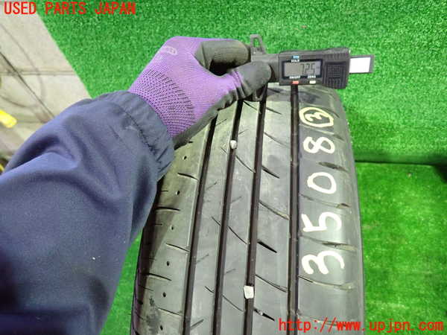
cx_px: 224
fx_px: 323
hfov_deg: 69.4
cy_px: 168
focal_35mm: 25
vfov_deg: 54.9
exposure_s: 1/20
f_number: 2
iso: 800
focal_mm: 4.5
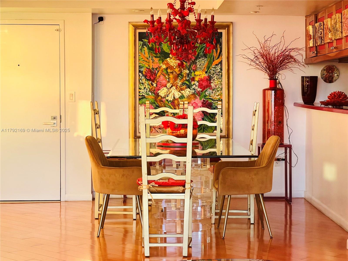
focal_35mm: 77
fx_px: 774
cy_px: 130
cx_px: 174
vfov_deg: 19.1
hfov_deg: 25.3
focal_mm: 9
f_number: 2.8
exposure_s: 1/99
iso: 100
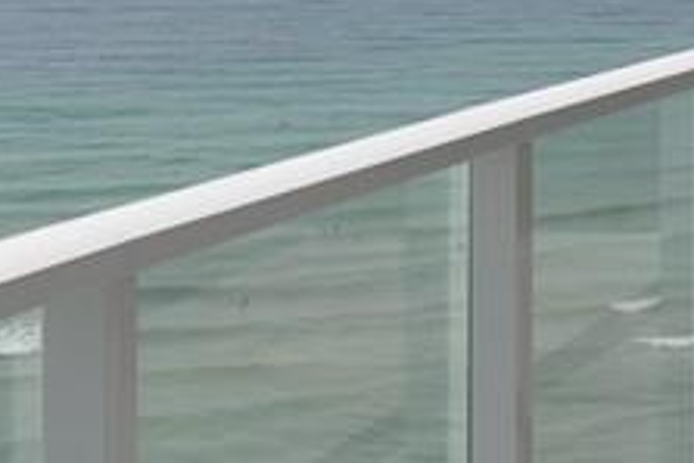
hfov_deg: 17.5
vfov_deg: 11.3
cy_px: -199
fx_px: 2257
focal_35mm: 117
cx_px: 394
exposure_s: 1/320
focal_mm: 24
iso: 100
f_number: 9
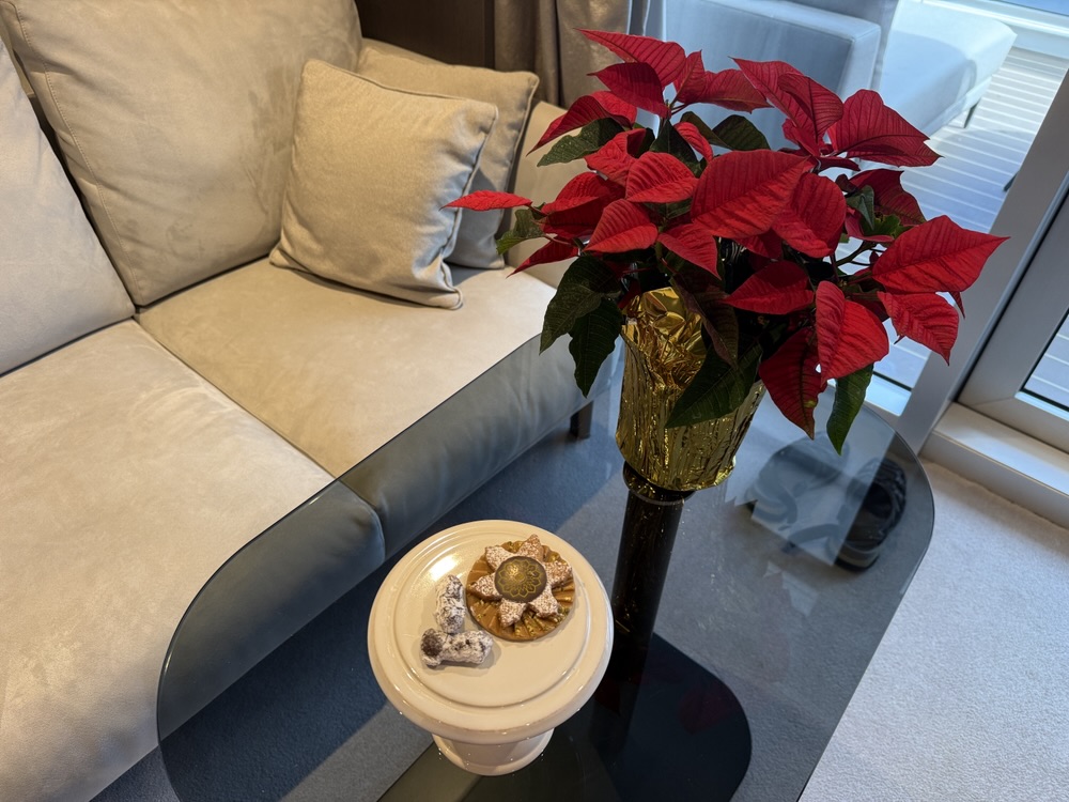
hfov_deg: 71.6
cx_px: 534
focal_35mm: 24
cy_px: 401
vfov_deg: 56.8
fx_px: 741
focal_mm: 6.76
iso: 200
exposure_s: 1/75
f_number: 1.78
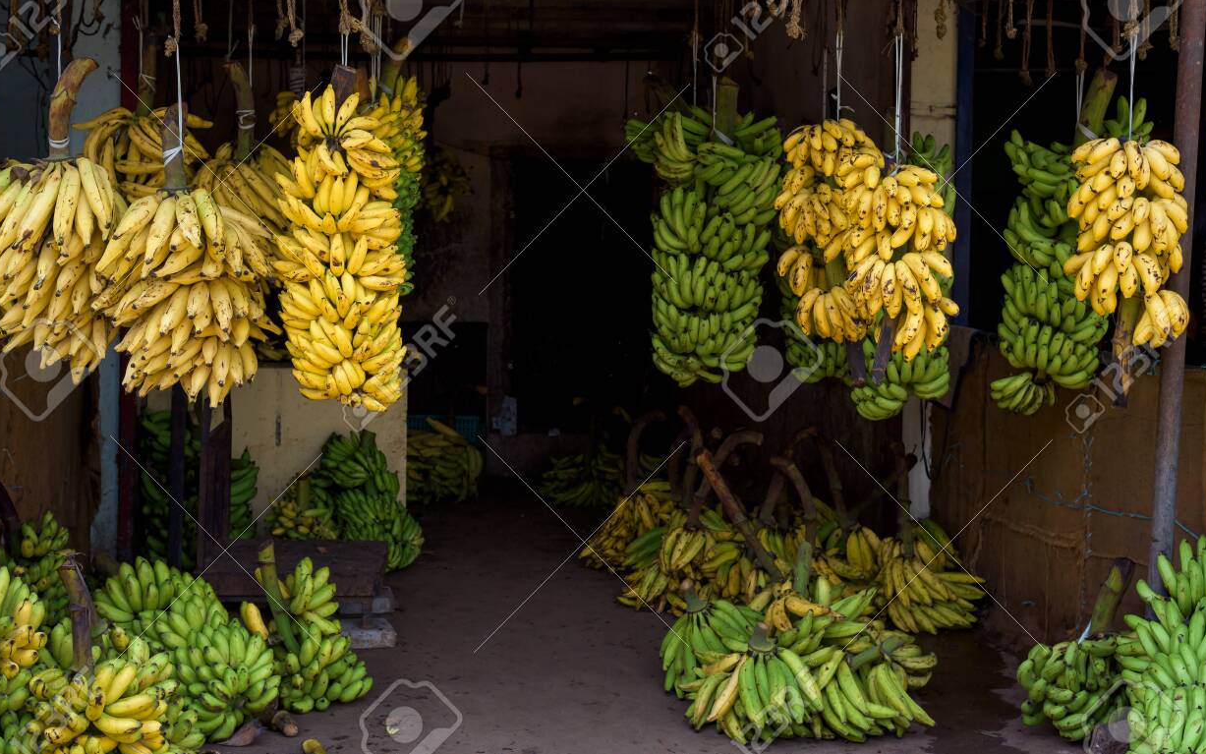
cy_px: 330
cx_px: 583
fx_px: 1775
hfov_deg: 37.5
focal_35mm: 54
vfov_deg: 24.0
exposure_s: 1/500
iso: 250
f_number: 5.6
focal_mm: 50
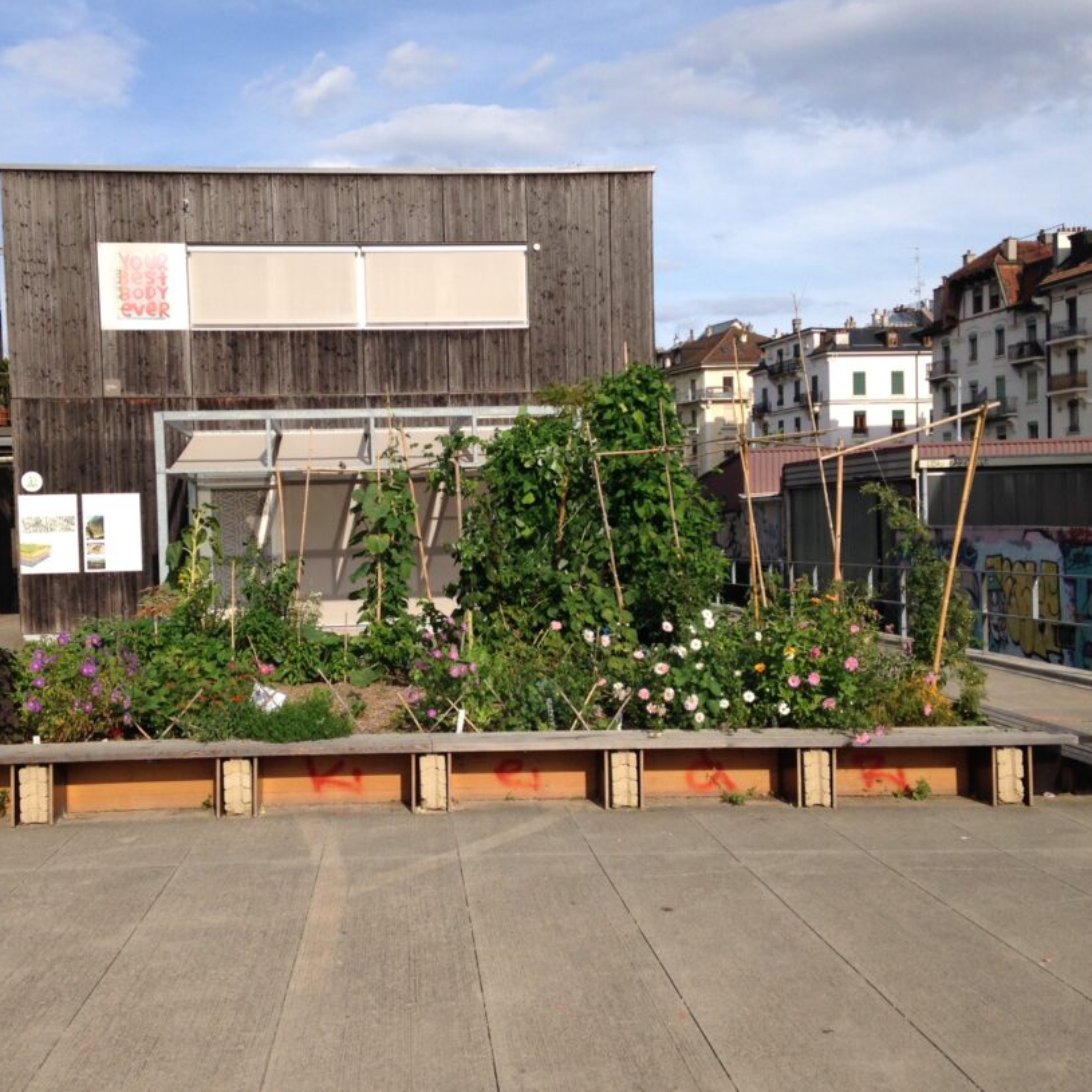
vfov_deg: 42.8
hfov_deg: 42.7
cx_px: 461
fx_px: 1392
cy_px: 545
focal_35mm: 39
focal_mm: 4.12
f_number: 2.4
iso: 50
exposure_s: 1/1642
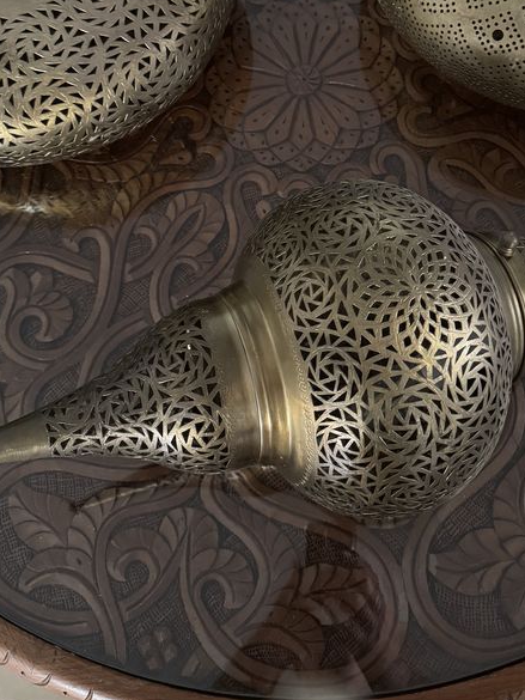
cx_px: 311
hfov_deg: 35.0
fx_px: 829
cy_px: 147
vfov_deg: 43.8
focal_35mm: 41
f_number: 1.78
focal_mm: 6.76
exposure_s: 1/30
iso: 1000
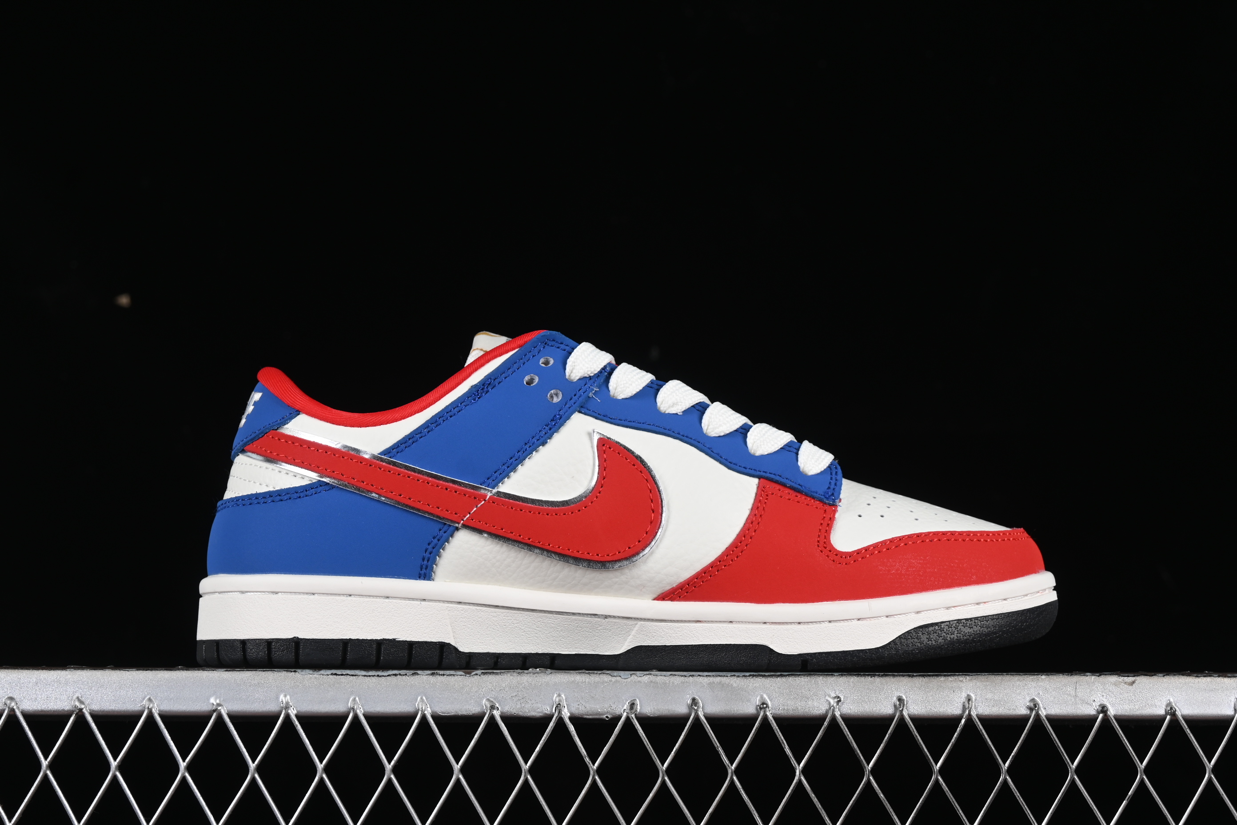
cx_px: 618
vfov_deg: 18.2
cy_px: 412
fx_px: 2577
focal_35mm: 75
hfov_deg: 27.0
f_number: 8
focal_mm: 50
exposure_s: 1/80
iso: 160
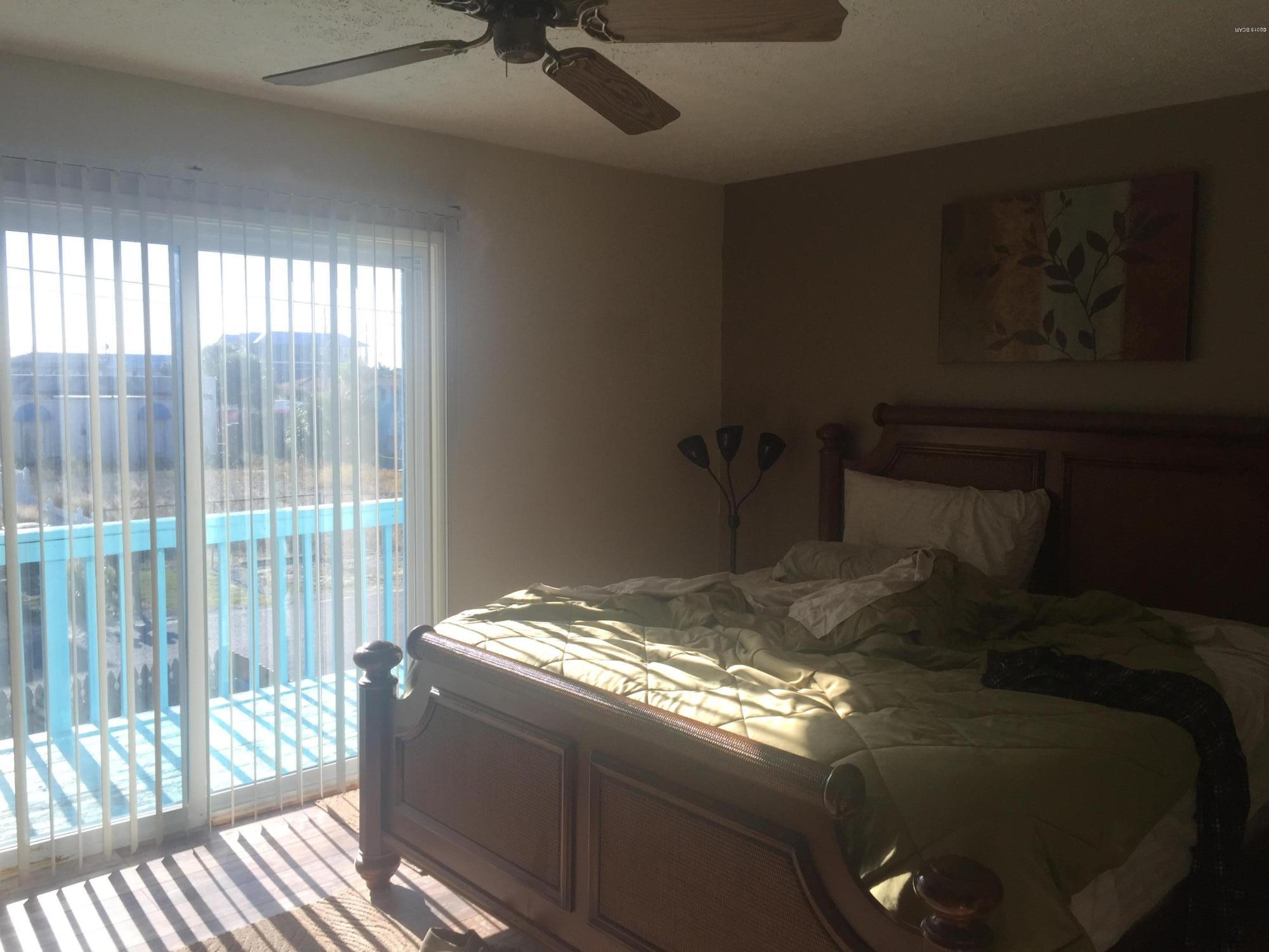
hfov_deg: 61.7
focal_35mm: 29
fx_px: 1063
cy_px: 476
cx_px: 634
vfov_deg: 48.2
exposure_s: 1/416
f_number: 2.2
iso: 32
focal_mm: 4.15
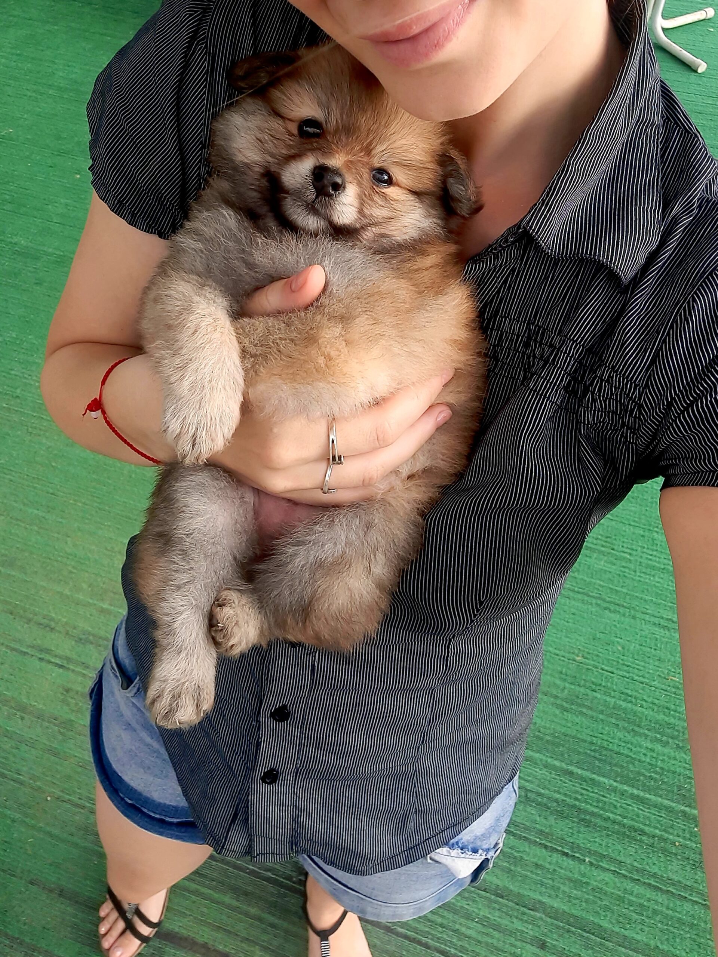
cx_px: 359
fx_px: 691
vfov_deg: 69.4
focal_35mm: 25
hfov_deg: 54.9
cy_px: 478
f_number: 2.2
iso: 40
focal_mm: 3.72
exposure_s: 1/217
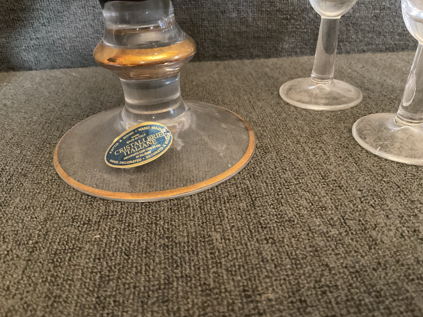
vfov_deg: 48.2
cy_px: 158
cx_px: 212
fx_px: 354
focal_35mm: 29
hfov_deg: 61.7
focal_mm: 3
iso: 500
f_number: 1.8
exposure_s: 1/30
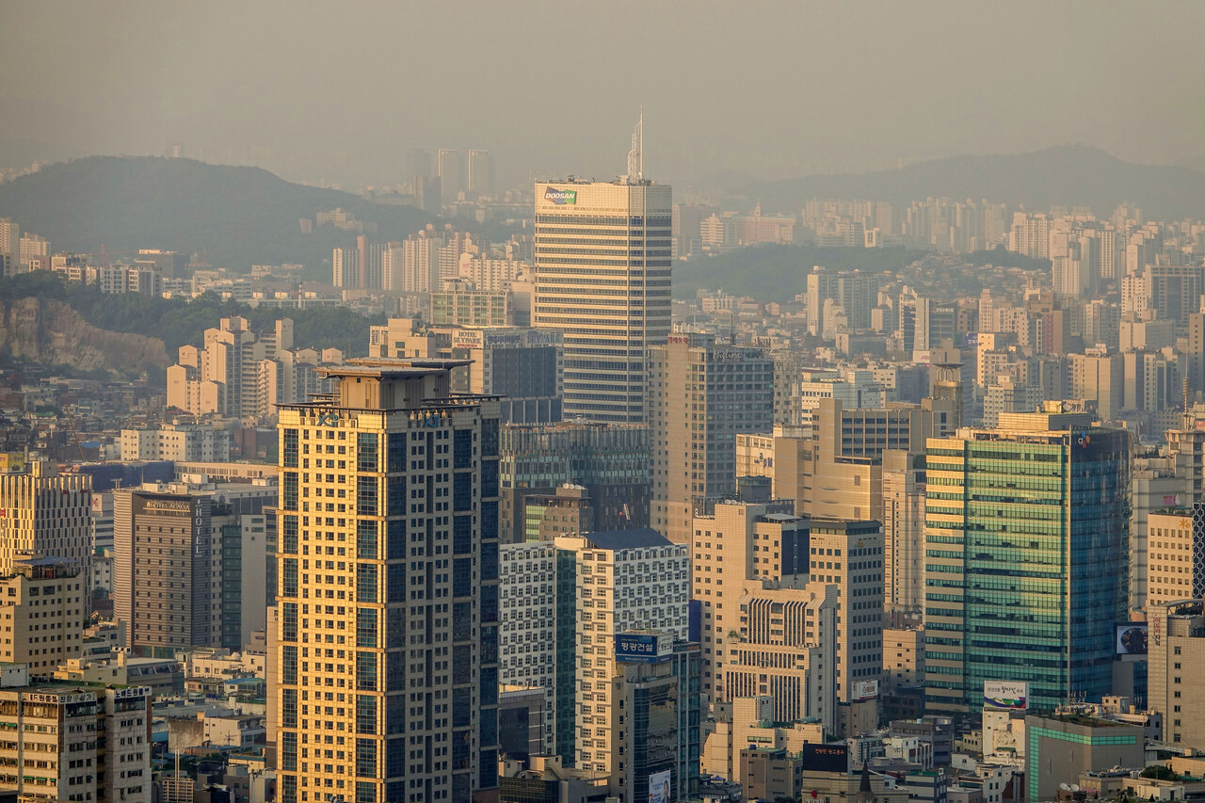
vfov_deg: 7.2
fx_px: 6425
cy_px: 402
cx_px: 602
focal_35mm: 192
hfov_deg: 10.7
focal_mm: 70.27
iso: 100
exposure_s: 1/200
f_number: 4
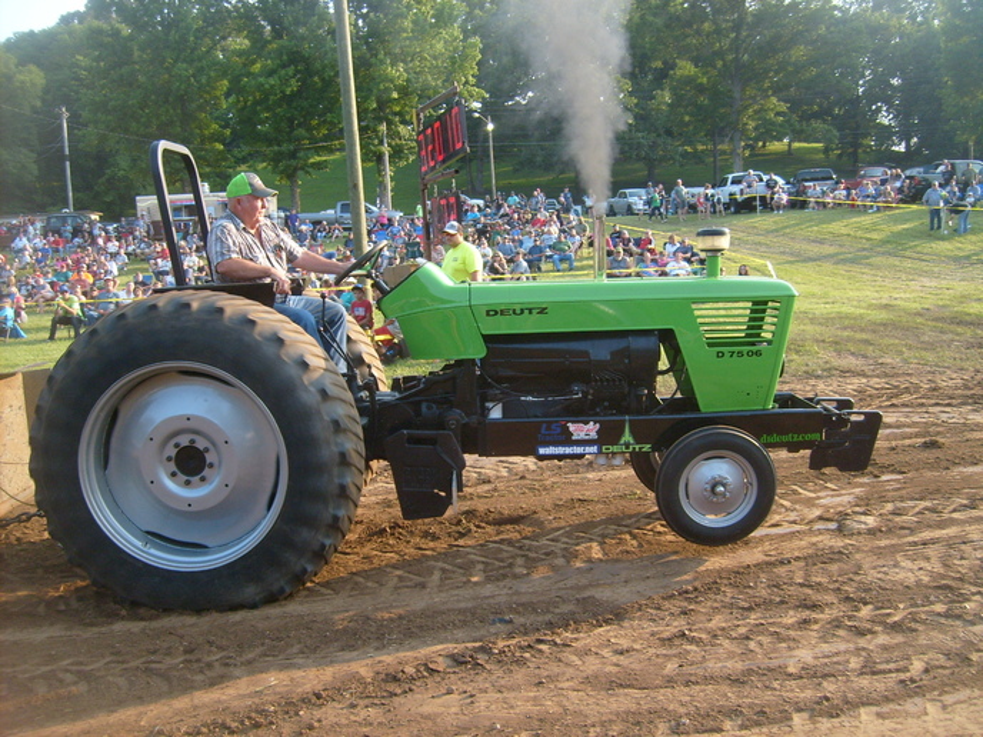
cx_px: 492
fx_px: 994
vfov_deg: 40.7
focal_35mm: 35
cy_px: 368
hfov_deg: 52.6
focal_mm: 5.8
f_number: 2.8
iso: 80
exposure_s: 1/250
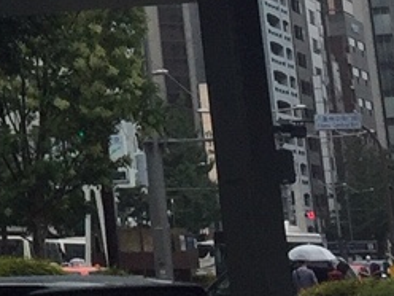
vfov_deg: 7.4
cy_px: -368
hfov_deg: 9.6
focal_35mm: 191
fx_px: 2174
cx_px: -415
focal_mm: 4.15
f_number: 2.2
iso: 32
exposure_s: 1/2825
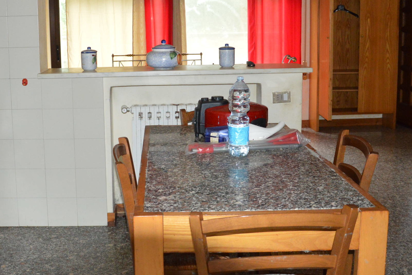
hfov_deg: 45.0
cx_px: 148
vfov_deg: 30.9
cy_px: 89
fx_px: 492
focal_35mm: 43
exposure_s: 1/60
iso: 1800
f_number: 3.5
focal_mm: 18
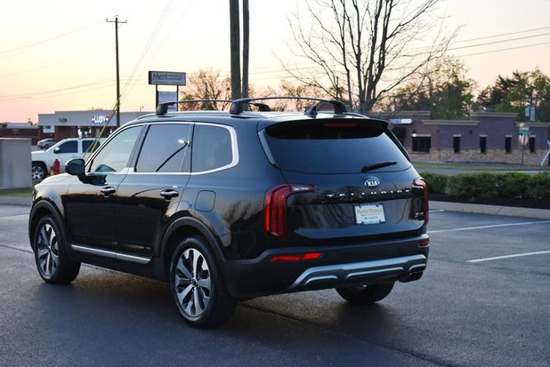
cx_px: 277
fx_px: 902
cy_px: 179
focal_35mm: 59
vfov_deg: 23.0
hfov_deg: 33.9
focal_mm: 38
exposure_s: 1/160
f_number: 4.8
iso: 800
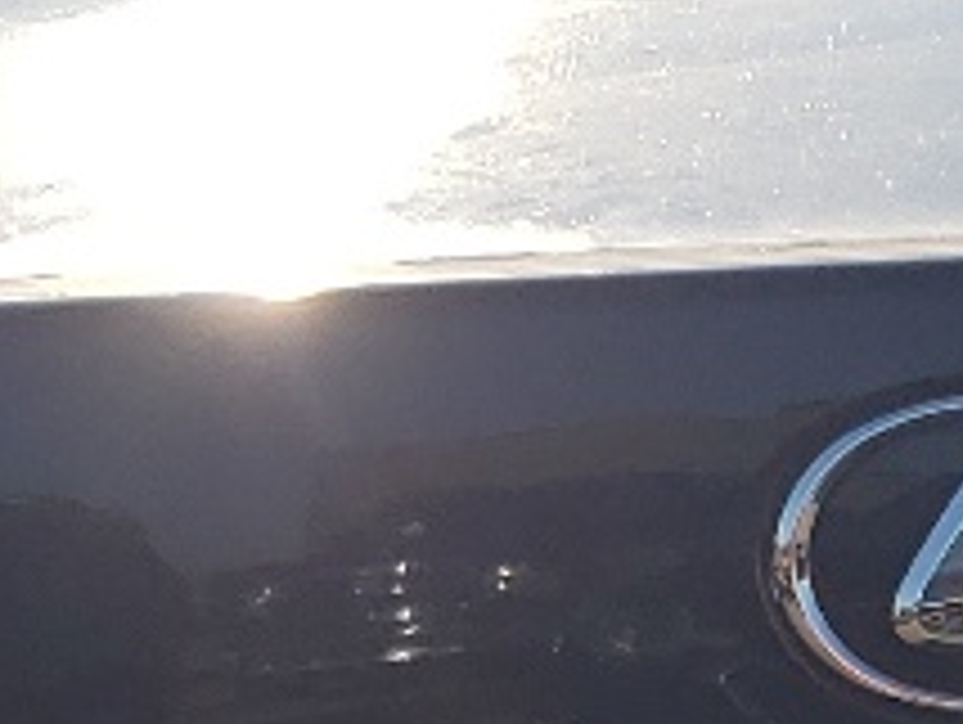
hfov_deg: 10.0
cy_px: 746
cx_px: 1206
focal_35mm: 194
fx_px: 5403
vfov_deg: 7.6
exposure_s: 1/3333
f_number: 1.5
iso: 50
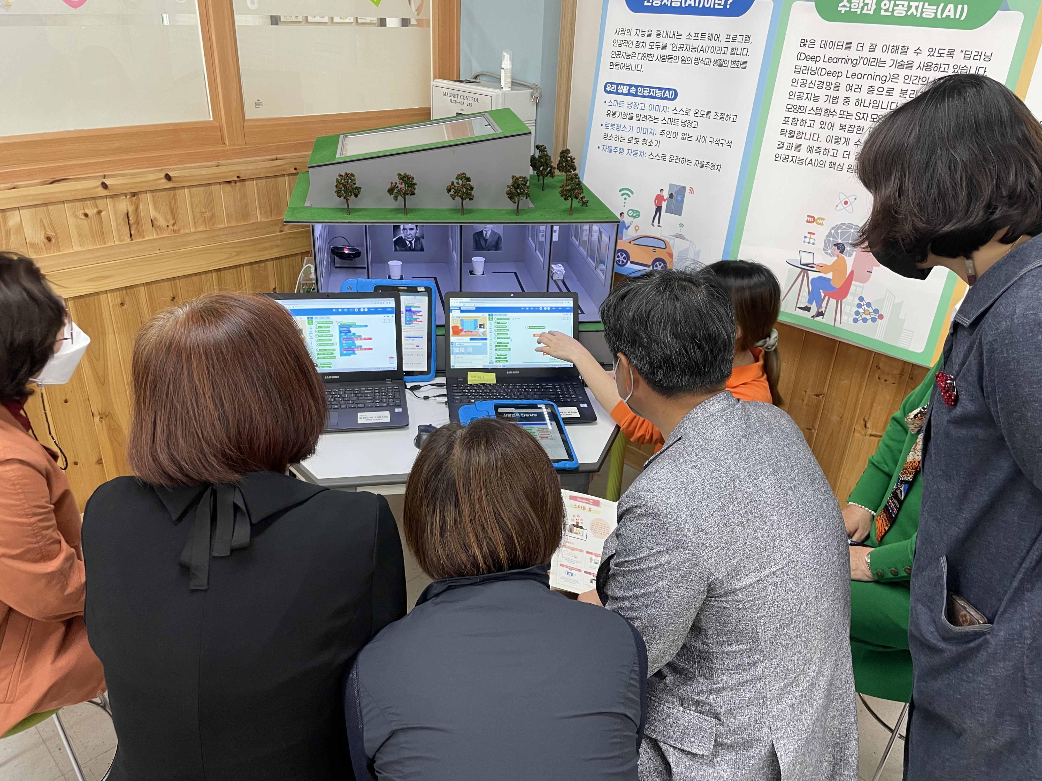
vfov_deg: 53.1
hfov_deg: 67.3
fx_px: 783
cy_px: 390
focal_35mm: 26
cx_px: 521
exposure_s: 1/60
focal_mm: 4.2
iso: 80
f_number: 1.6
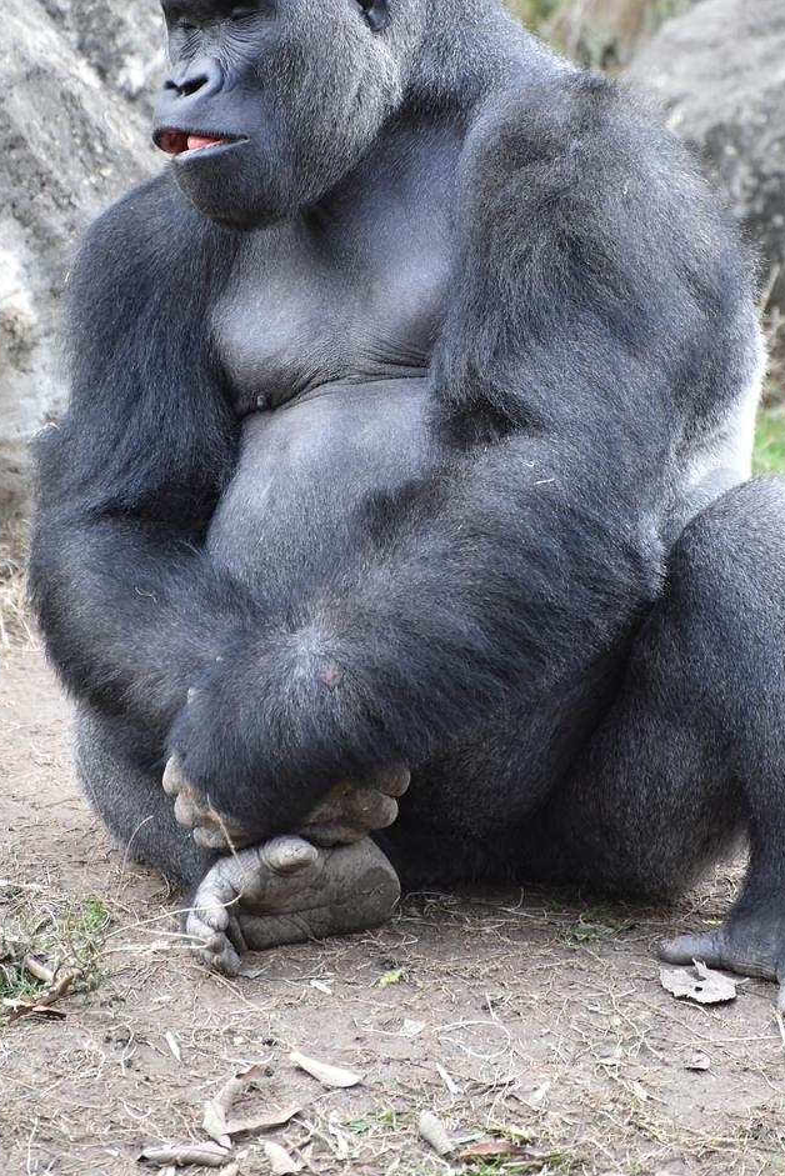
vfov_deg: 6.1
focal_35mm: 340
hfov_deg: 4.0
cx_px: 405
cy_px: 419
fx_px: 11112
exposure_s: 1/500
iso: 2000
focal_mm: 250
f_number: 5.6
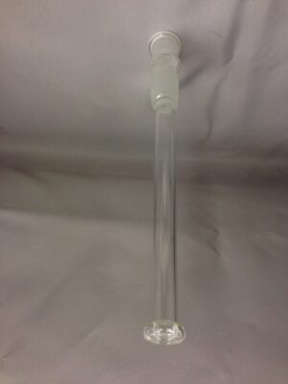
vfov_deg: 55.4
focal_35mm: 33
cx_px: 144
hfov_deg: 42.9
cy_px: 192
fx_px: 366
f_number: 2.4
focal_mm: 4.13
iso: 50
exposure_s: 1/24
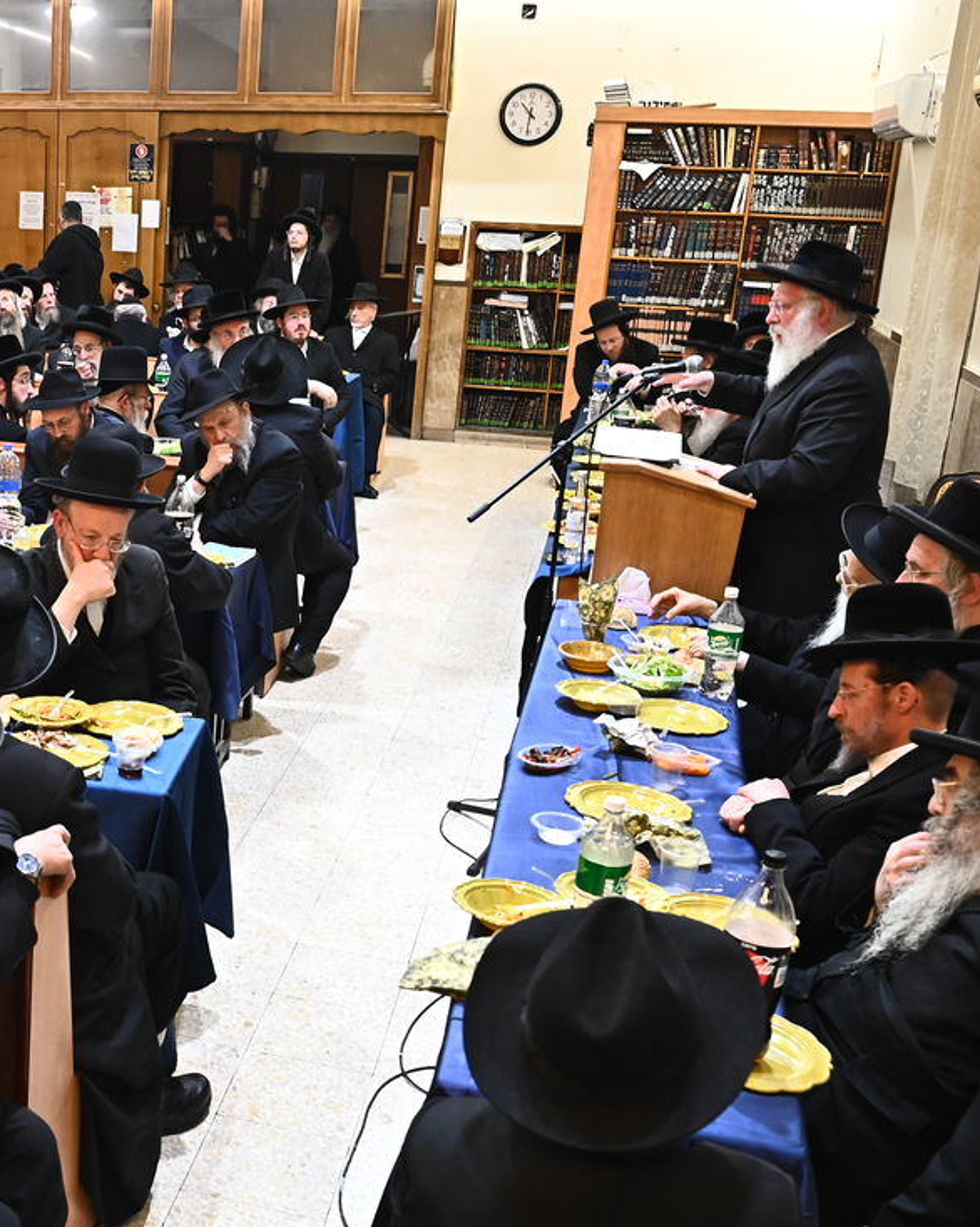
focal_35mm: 43
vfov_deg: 42.8
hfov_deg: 32.2
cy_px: 715
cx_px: 3
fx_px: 1560
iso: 2500
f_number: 5
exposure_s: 1/160
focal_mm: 24
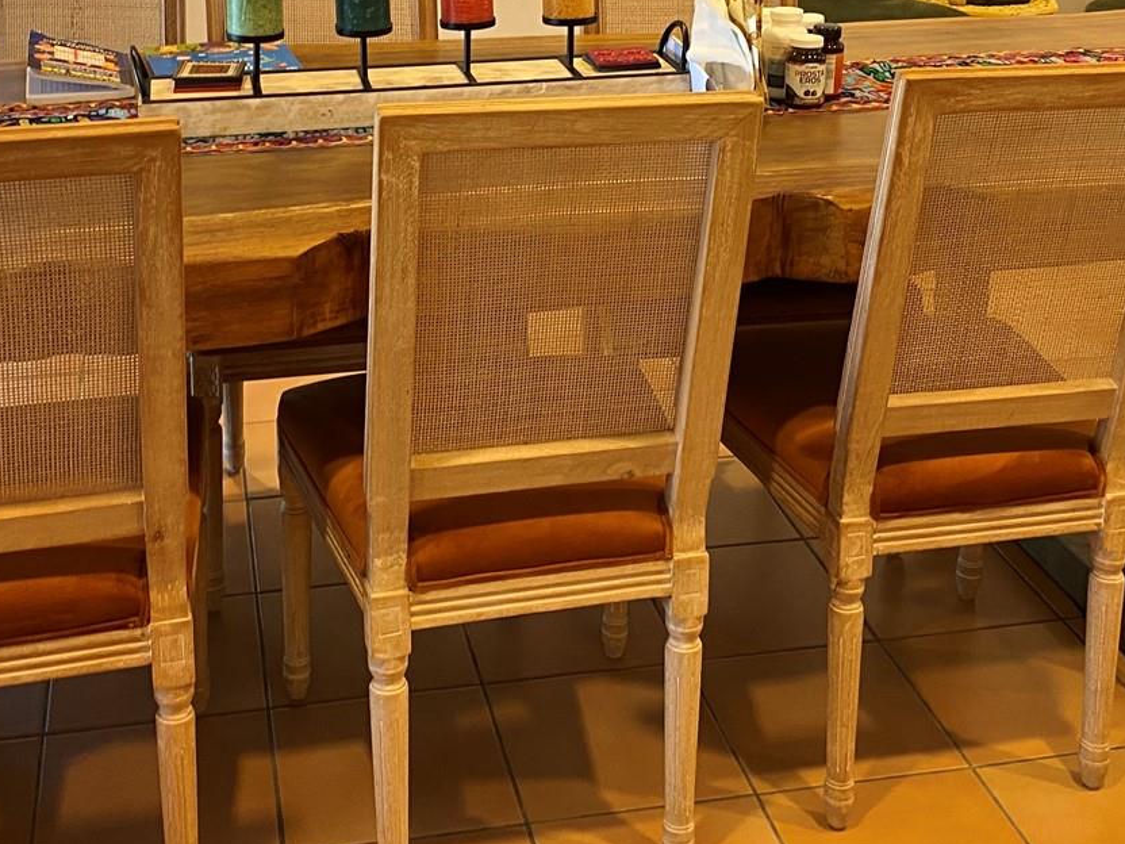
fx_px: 1625
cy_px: 83
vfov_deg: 28.0
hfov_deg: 38.2
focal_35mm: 50
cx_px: 545
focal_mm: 4.25
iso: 160
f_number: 1.8
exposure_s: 1/60
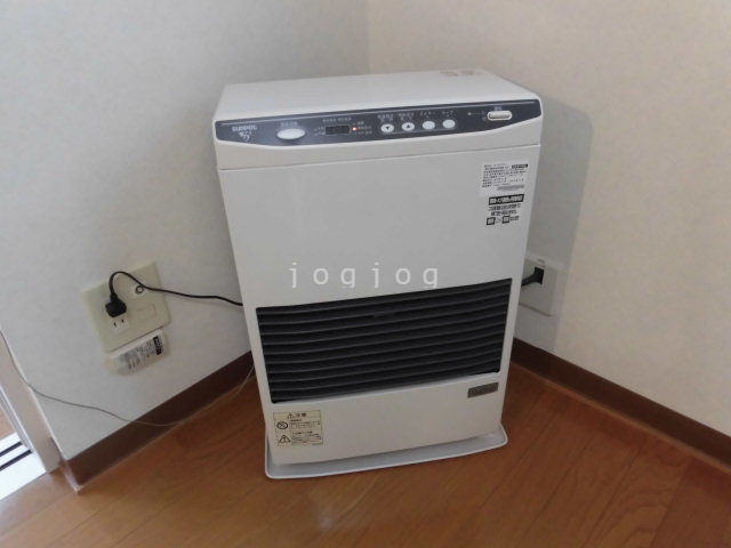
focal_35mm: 24
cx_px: 366
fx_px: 507
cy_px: 274
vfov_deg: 56.8
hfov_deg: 71.6
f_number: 3.1
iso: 250
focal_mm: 4.3
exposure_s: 1/40
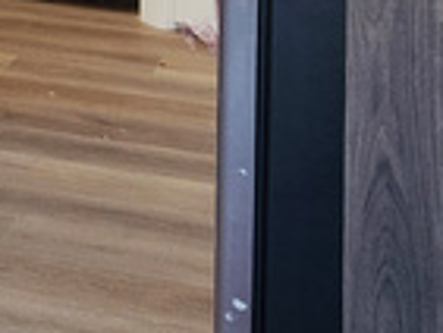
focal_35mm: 167
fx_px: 2139
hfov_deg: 10.1
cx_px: -675
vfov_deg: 8.3
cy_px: -412
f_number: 1.8
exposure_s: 1/120
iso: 80
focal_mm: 5.4
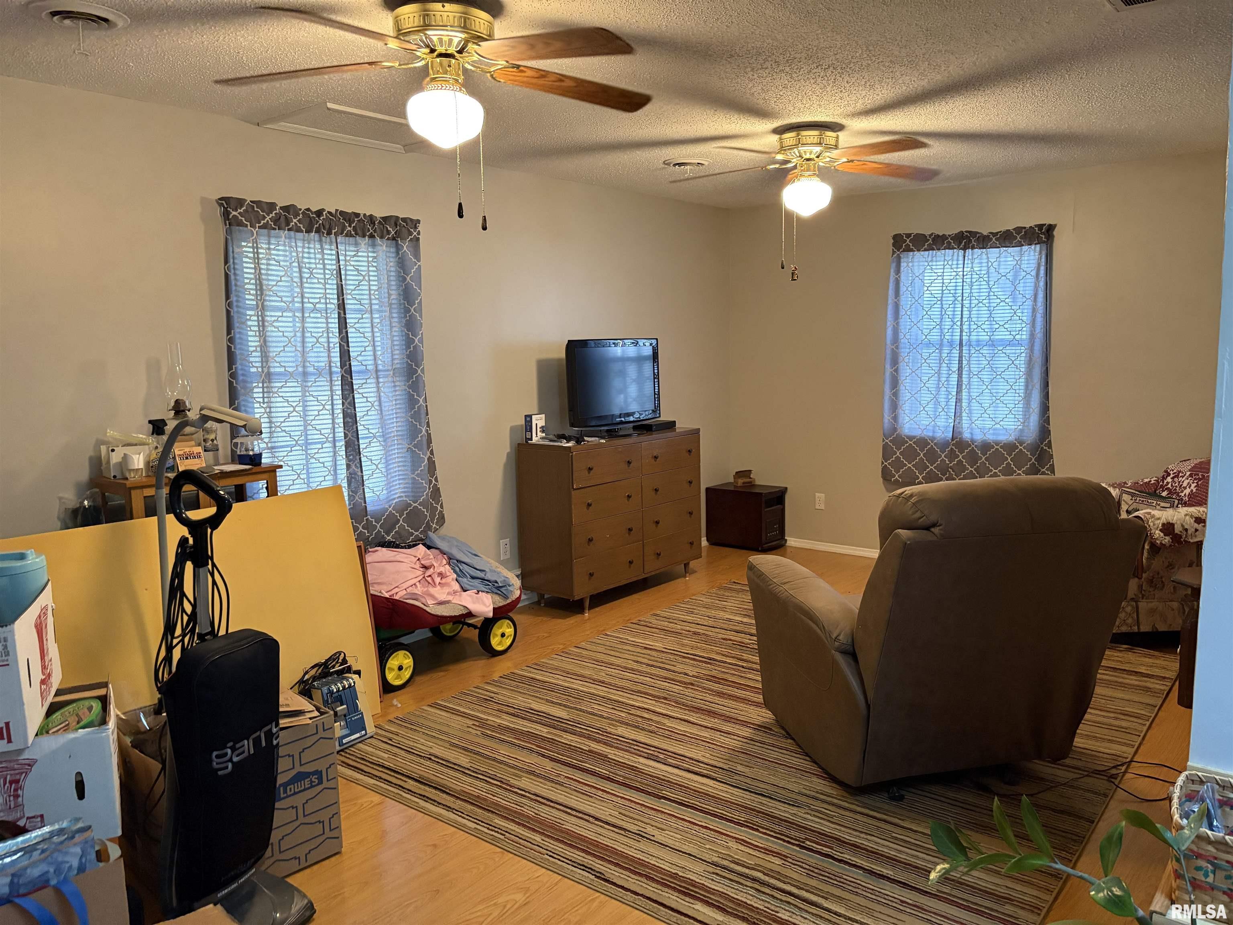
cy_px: 462
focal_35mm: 26
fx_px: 926
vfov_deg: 53.1
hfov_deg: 67.3
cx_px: 616
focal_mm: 5.96
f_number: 1.6
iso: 500
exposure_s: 1/60
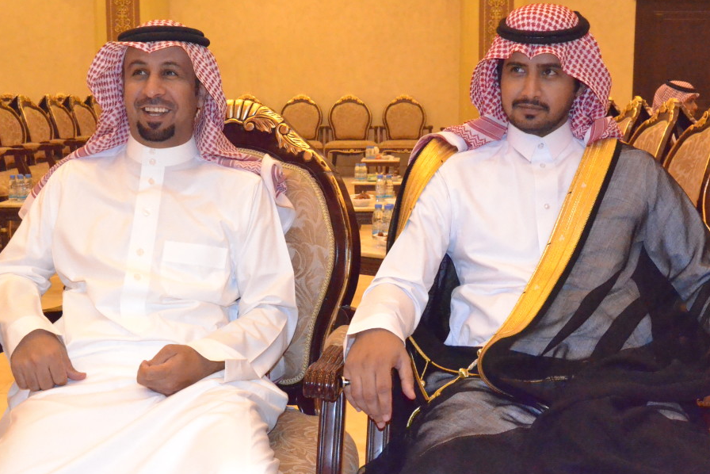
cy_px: 228
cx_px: 362
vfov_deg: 28.1
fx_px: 947
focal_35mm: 48
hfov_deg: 41.1
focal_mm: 28
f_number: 10
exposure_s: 1/160
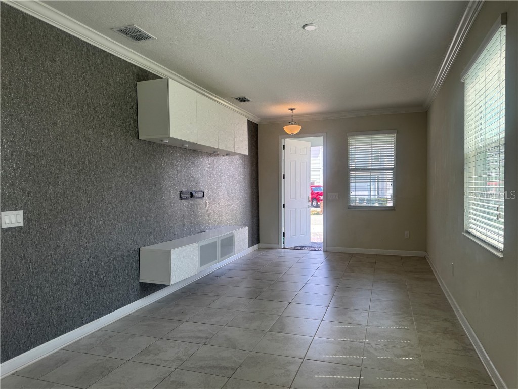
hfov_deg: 71.6
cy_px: 194
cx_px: 259
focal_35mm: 24
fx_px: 359
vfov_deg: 56.8
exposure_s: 1/404
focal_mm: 6.76
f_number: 1.78
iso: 80
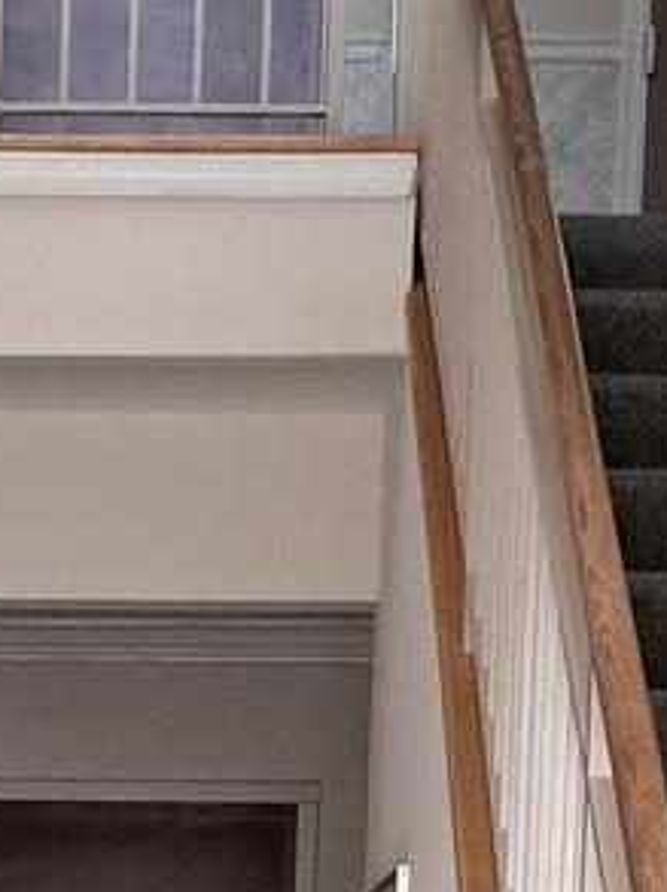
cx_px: -46
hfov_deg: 11.6
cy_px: 1437
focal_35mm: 126
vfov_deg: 14.4
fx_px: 3244
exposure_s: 1/60
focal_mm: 5.23
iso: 200
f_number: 1.8
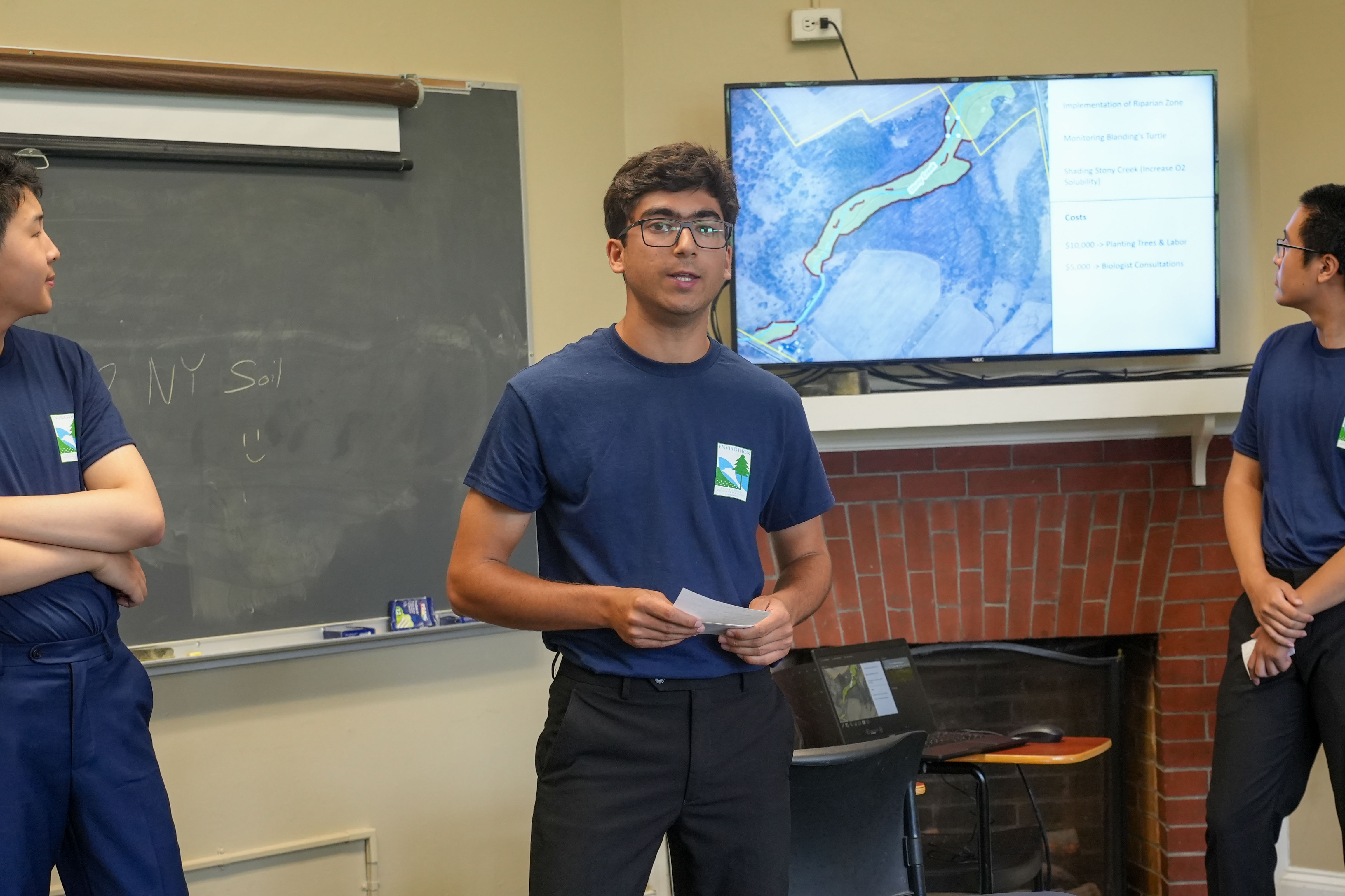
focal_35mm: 63
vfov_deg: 21.6
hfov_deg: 31.9
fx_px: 2354
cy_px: 448
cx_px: 672
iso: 2000
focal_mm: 42
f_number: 4
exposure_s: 1/160
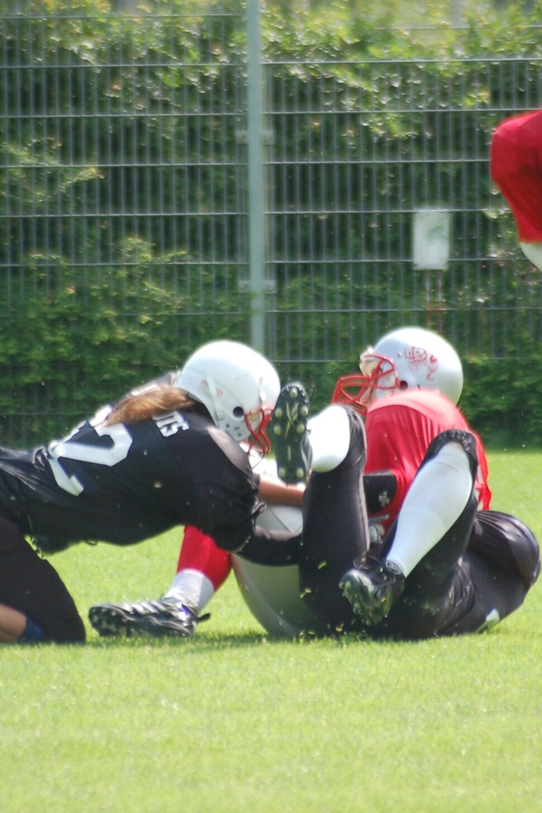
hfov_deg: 2.0
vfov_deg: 3.0
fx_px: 15333
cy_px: 407
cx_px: 311
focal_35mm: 679
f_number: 5.6
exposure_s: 1/640
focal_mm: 300
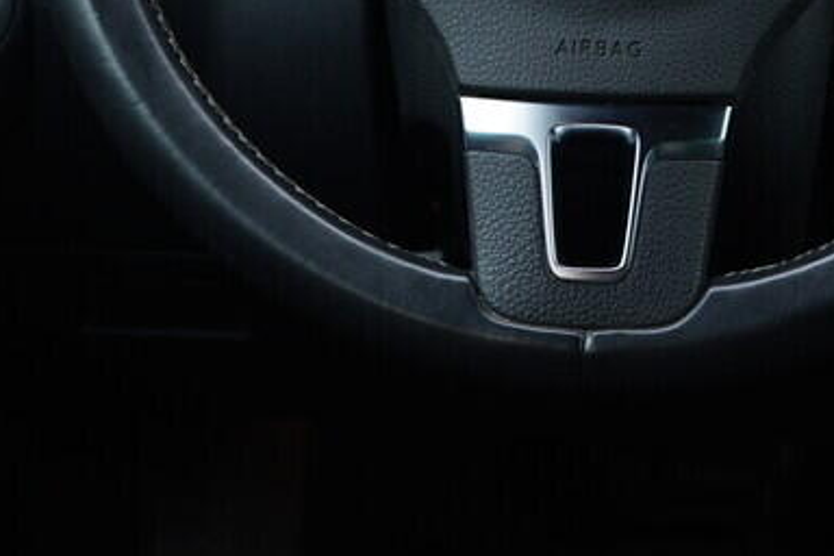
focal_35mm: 96
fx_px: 2224
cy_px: -134
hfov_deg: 21.1
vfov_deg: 13.8
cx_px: 582
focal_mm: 24
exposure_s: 1/40
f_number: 2.8
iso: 200
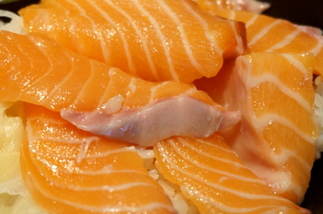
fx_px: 626
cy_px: 92
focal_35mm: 70
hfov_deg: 28.9
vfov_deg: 19.4
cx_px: 134
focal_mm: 27
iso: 800
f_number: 4.5
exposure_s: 1/60
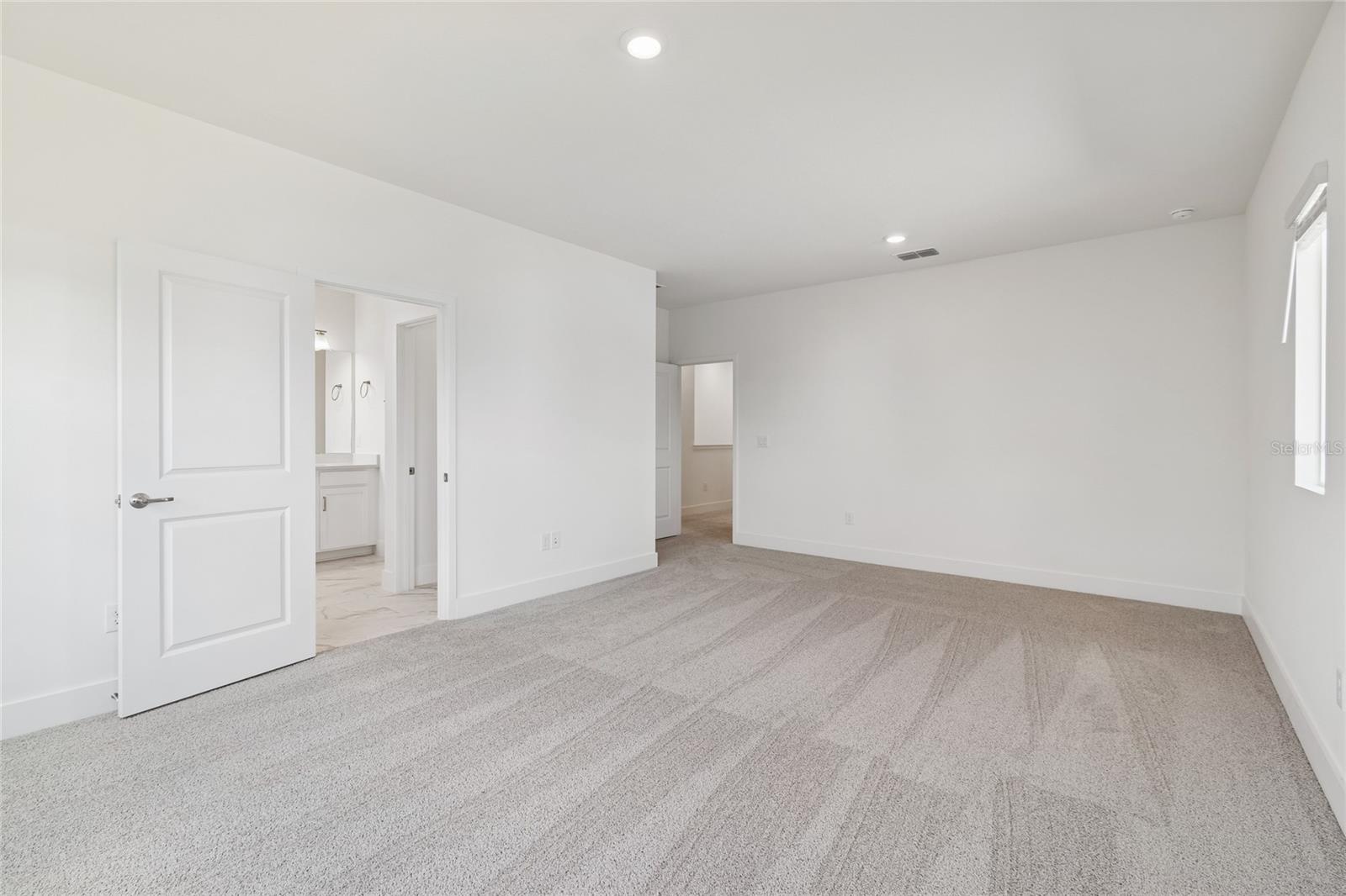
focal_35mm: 15
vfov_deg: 77.3
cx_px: 673
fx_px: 561
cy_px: 448
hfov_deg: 100.4
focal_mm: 10
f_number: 7.1
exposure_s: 1/15
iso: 100
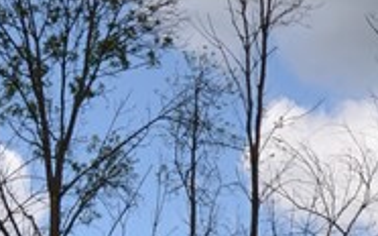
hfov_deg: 12.3
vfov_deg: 7.3
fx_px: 1750
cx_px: 134
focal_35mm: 170
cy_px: 519
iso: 400
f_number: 3.5
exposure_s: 1/4000
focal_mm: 19
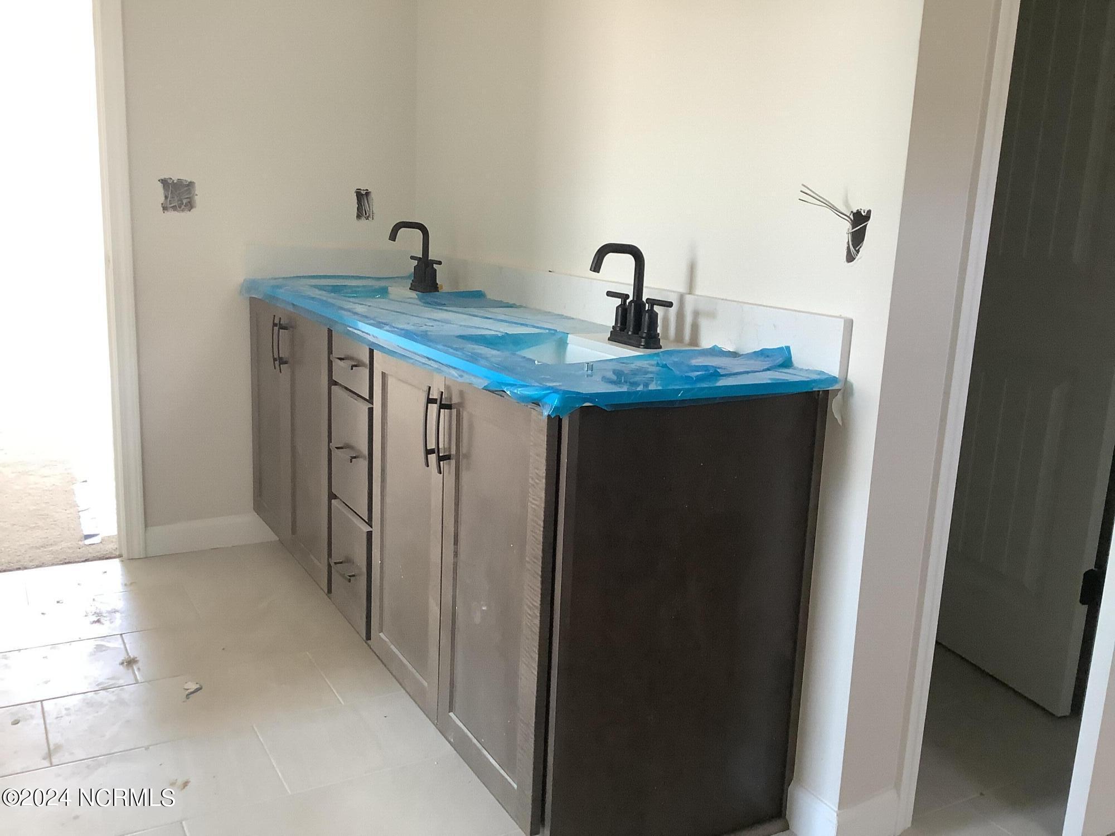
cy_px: 418
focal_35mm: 31
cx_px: 558
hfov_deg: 58.4
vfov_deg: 45.4
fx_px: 999
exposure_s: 1/60
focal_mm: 3.3
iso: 160
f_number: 2.4
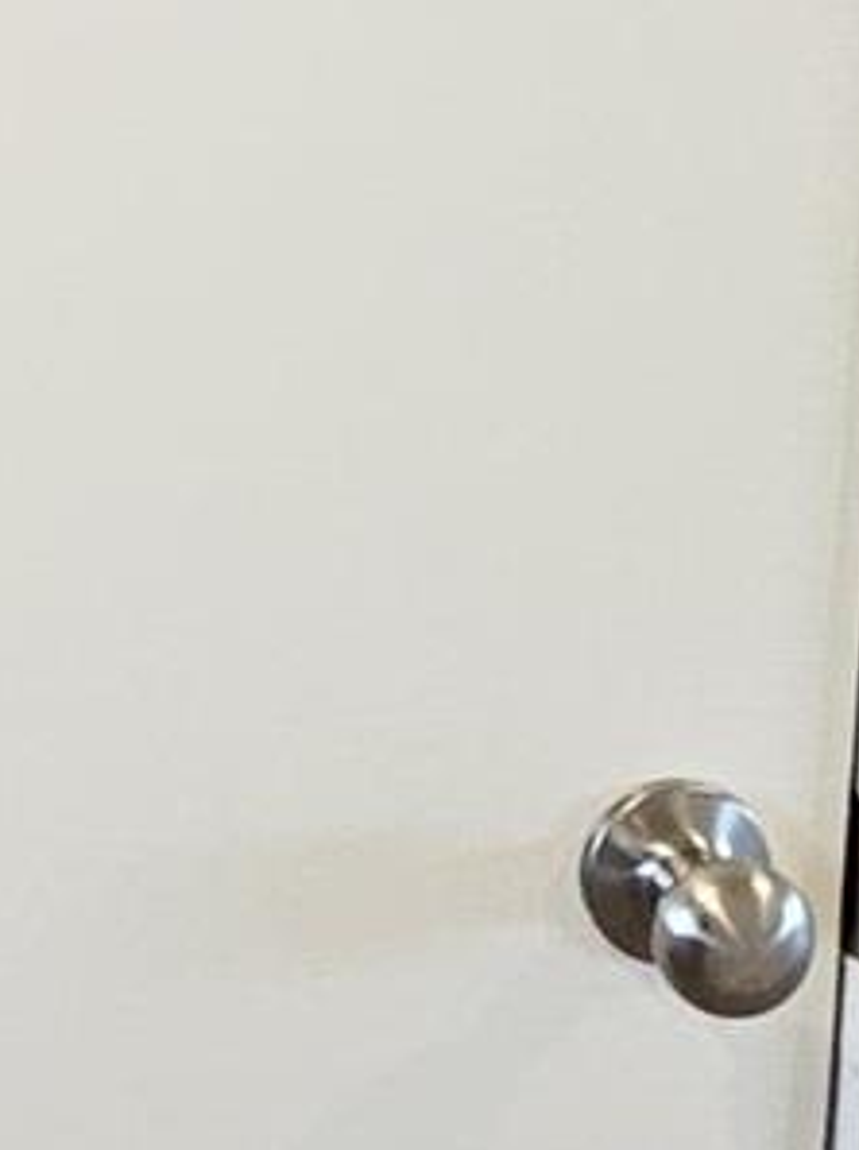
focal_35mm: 101
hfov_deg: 13.2
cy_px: -569
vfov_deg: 17.5
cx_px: -689
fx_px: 3349
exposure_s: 1/60
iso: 160
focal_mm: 2.2
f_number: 2.2
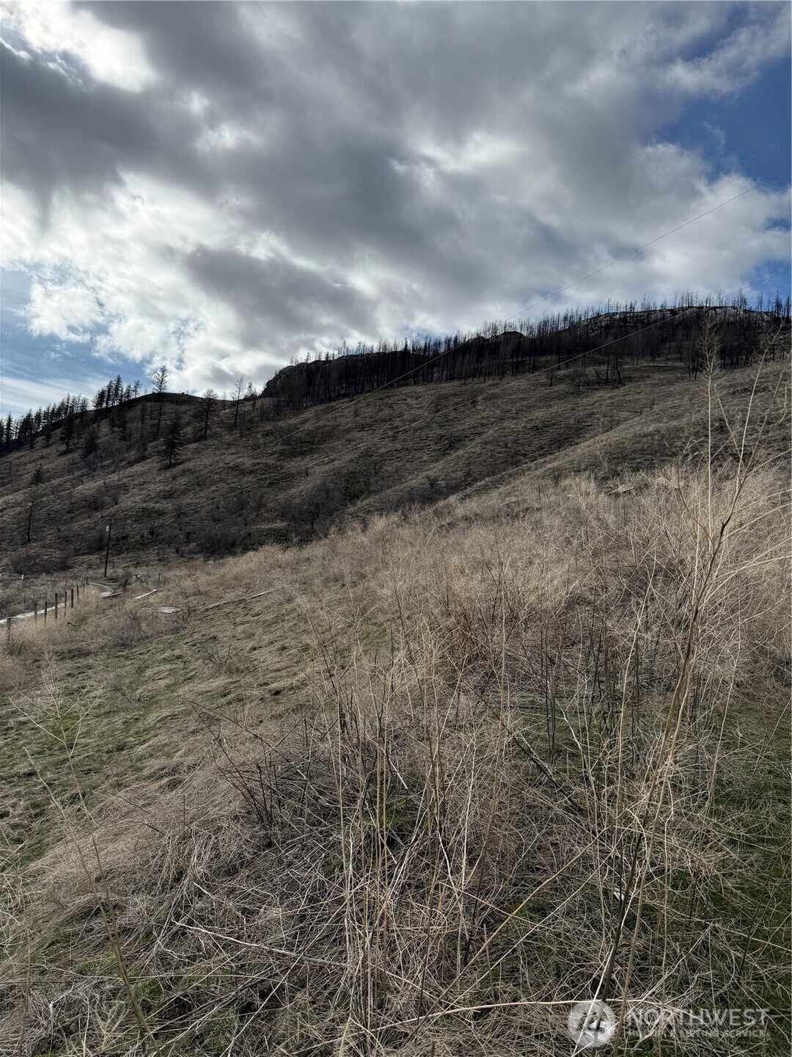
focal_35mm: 24
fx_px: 732
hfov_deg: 56.8
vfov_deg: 71.6
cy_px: 528
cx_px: 396
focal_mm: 6.76
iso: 80
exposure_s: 1/9091
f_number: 1.78
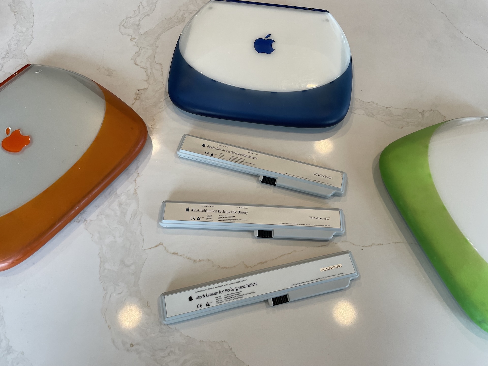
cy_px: 183
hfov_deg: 67.3
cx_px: 244
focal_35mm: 26
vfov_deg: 53.1
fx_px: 367
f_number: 1.6
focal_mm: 4.2
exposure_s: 1/120
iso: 125
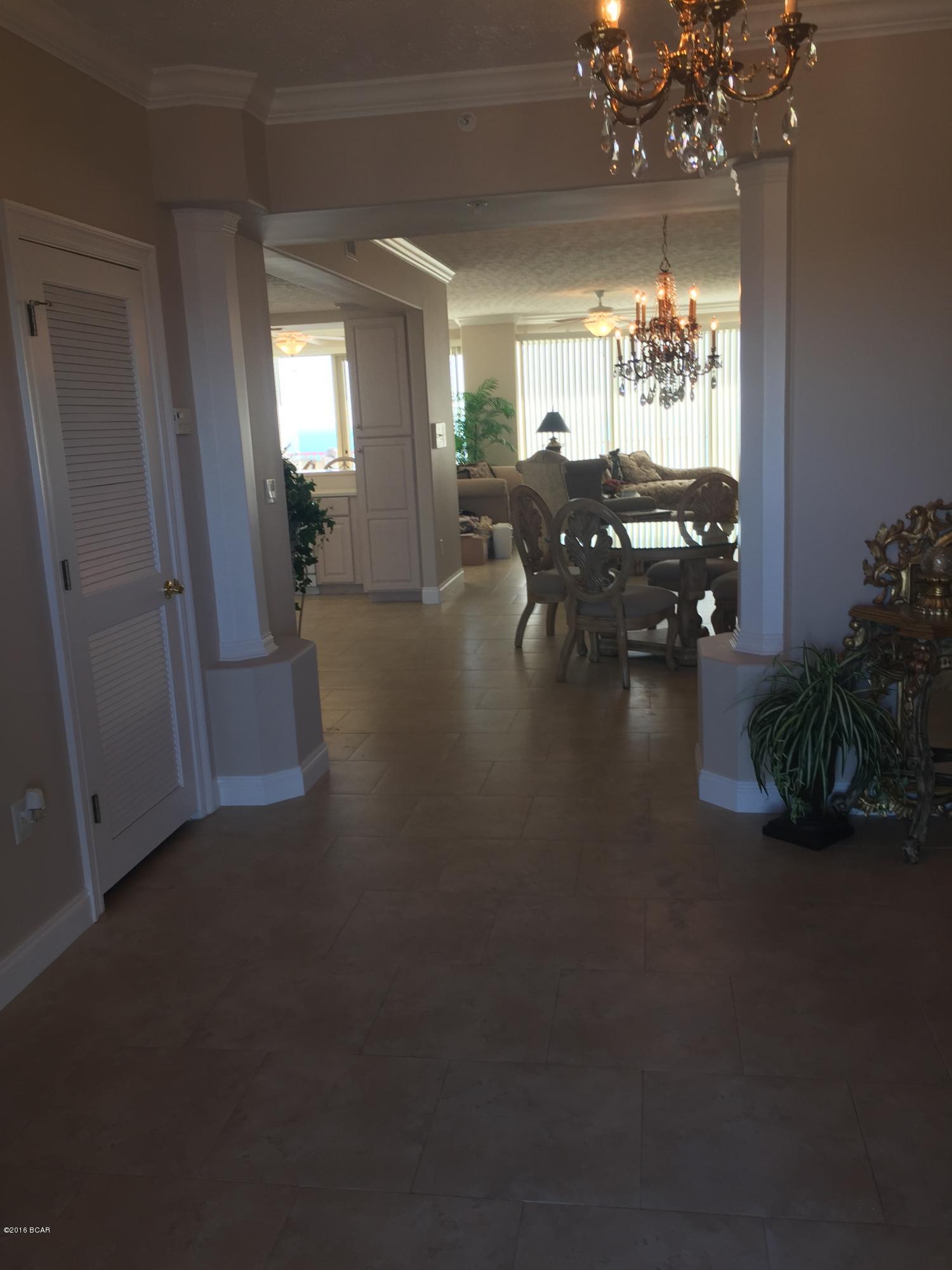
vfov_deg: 61.7
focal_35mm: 29
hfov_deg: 48.2
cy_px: 635
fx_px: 1063
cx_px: 476
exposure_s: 1/40
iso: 32
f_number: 2.2
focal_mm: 4.15
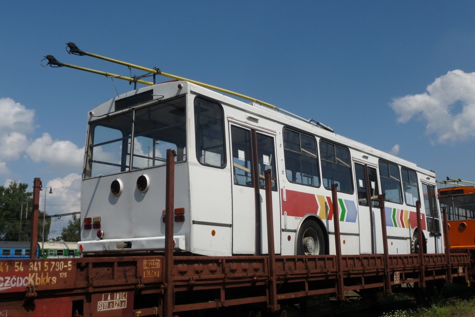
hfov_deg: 50.7
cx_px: 237
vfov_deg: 35.0
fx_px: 501
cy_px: 161
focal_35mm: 38
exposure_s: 1/400
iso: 100
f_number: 9
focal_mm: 6
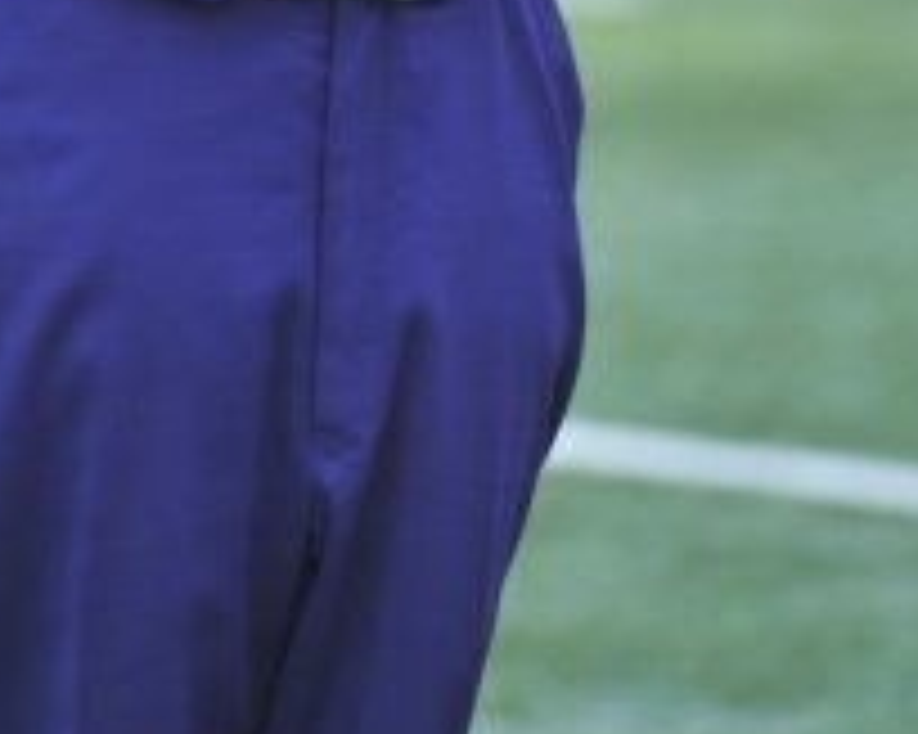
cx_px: 106
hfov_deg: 2.3
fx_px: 22485
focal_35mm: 828
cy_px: -378
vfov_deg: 1.9
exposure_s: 1/400
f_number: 2.8
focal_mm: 200
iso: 200
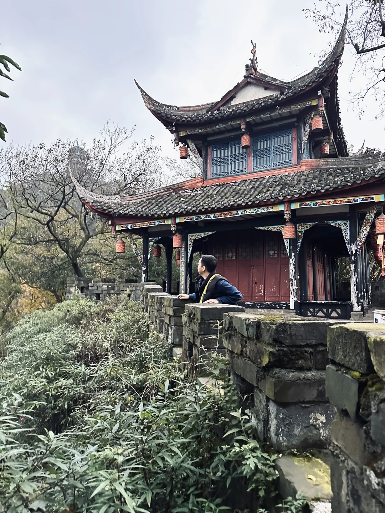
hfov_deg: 56.8
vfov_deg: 71.6
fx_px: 356
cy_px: 256
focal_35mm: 24
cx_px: 192
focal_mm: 6.86
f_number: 1.78
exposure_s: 1/56
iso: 1000
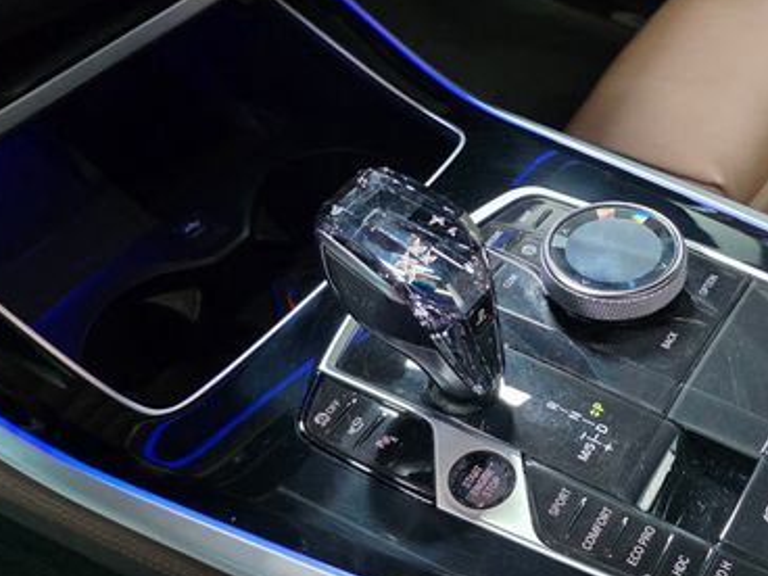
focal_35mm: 40
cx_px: 503
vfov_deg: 35.9
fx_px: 887
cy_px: 323
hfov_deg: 46.2
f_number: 1.7
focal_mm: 6.3
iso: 1000
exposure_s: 1/120
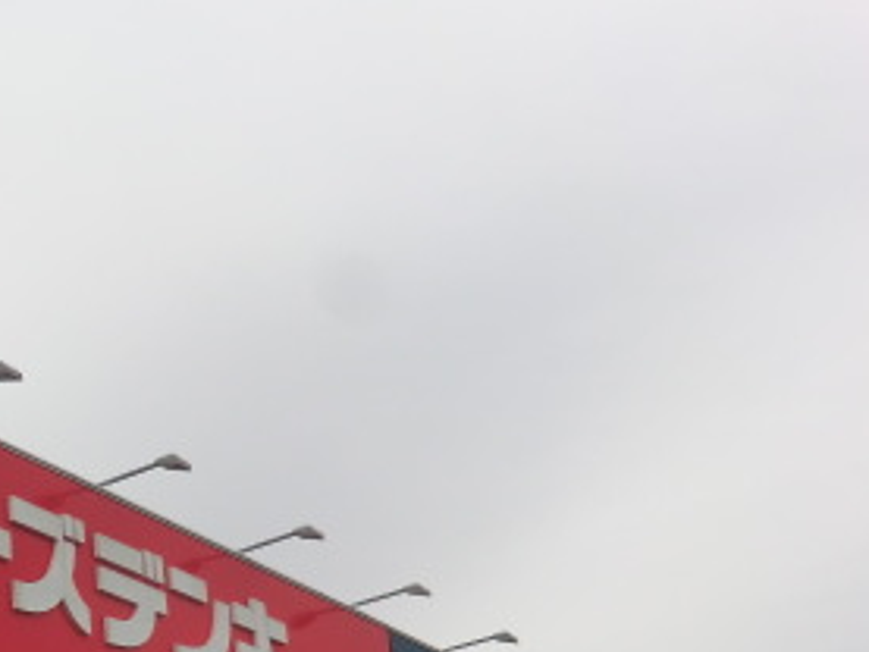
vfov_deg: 21.3
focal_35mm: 67
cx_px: -110
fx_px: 1683
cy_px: 636
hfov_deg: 26.5
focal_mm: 5.2
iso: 80
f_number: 3.5
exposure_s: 1/320
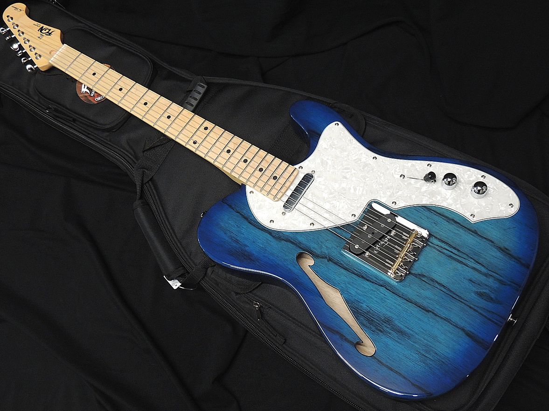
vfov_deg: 42.9
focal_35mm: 33
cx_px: 274
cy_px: 206
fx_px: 523
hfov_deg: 55.4
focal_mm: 5.8
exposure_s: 1/20
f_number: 3.2
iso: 400
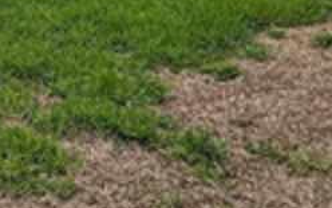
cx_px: -118
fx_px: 642
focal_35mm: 71
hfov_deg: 24.6
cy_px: -227
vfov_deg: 14.6
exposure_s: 1/2421
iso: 32
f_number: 1.8
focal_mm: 1.57
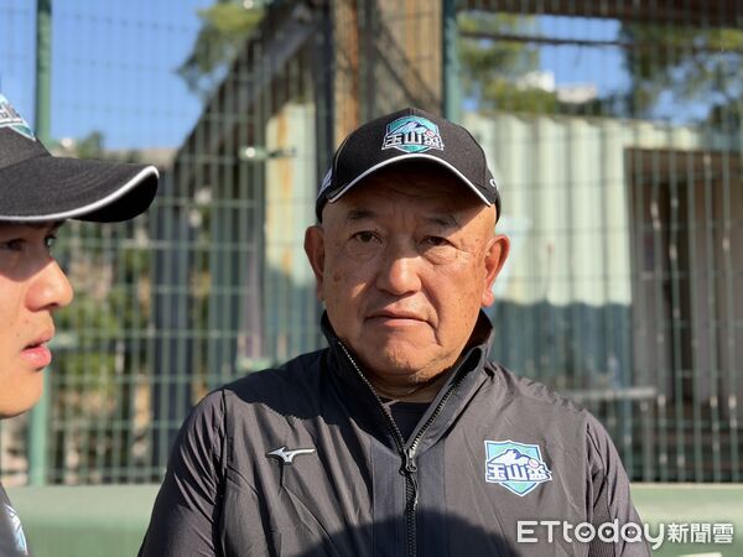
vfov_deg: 30.3
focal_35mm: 48
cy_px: 278
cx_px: 372
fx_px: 1030
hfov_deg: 39.7
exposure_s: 1/1795
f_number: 1.78
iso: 80
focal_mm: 6.76
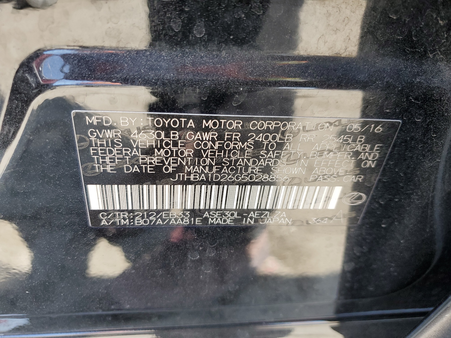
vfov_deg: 53.1
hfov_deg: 67.3
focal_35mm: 26
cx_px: 226
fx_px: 339
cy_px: 169
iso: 60
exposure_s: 1/120
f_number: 1.5
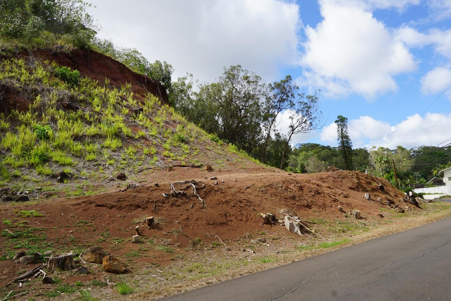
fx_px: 351
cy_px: 131
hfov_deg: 65.4
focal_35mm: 28
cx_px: 241
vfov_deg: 46.3
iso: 100
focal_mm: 16
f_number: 10
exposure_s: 1/100
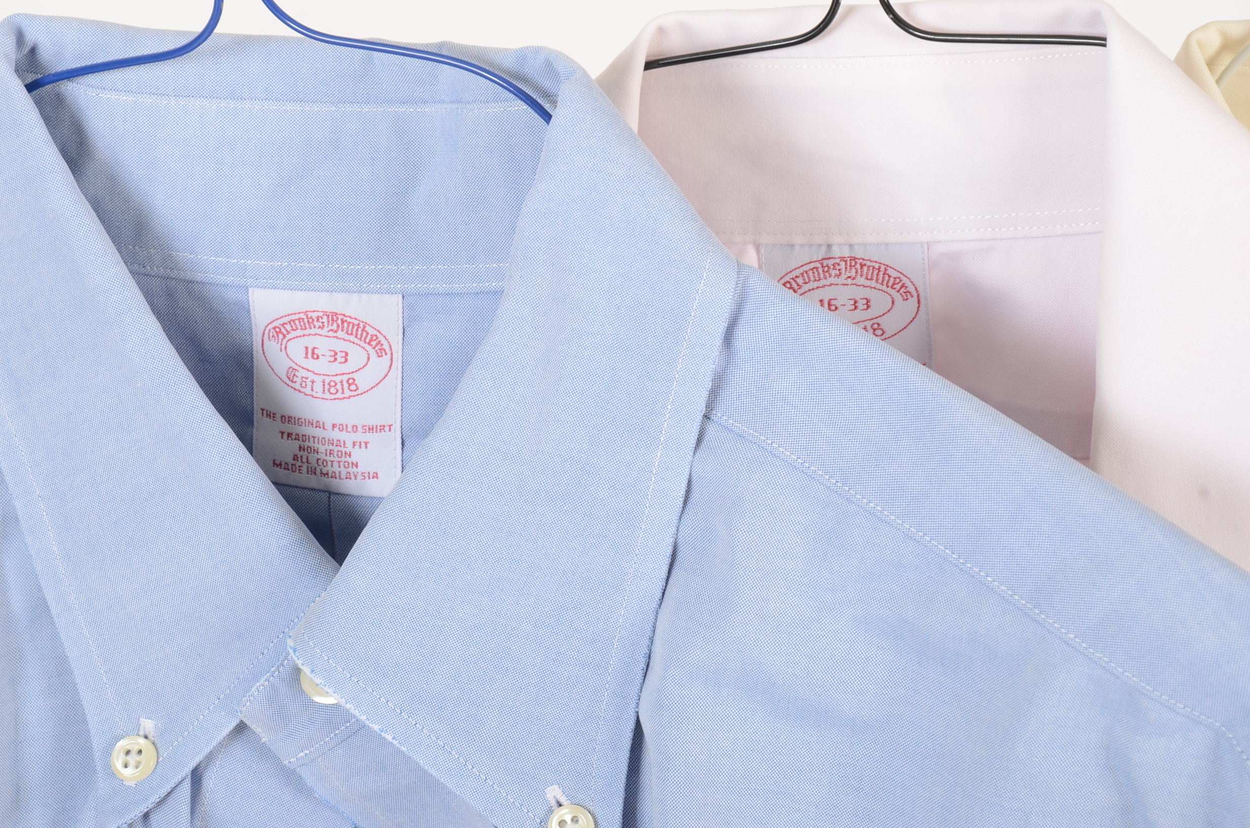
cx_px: 625
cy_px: 414
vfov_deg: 8.7
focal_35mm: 158
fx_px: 5457
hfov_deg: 13.1
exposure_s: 1/160
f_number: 11
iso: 125
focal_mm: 105
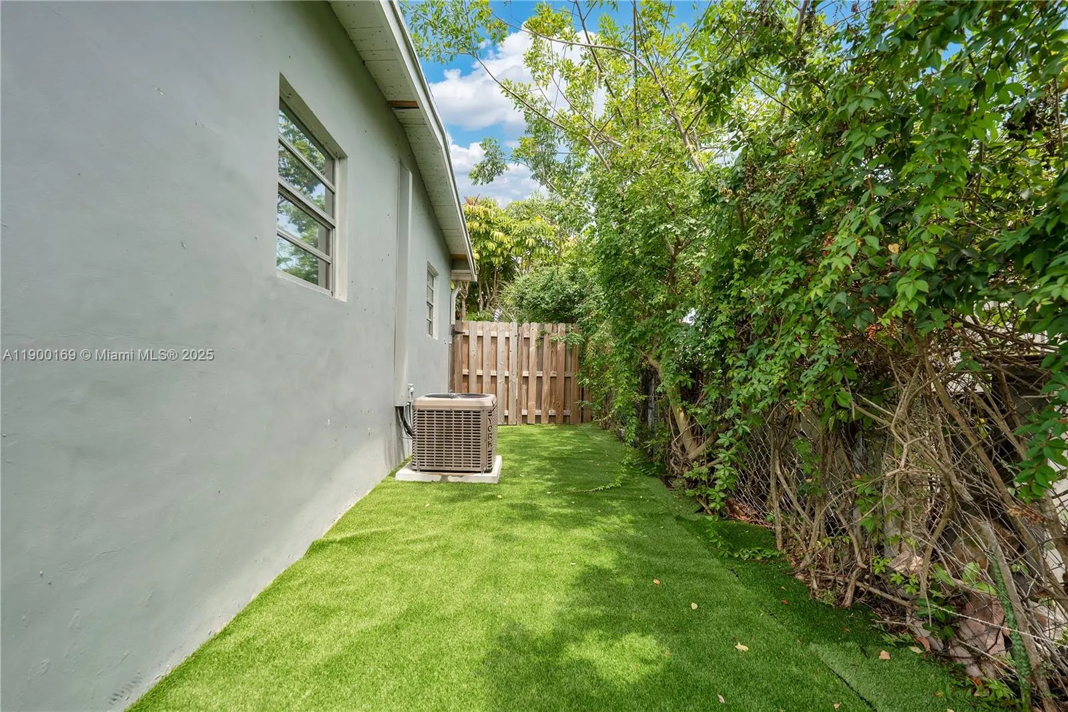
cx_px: 534
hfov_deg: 100.0
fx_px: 448
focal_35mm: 15
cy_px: 356
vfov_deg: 76.9
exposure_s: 1/100
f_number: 5.6
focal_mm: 15.1
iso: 100
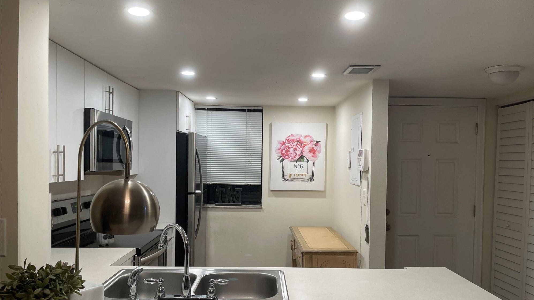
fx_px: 397
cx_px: 274
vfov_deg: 41.4
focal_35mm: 28
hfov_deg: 67.9
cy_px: 172
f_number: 1.6
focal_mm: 5.1
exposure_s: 1/120
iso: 125
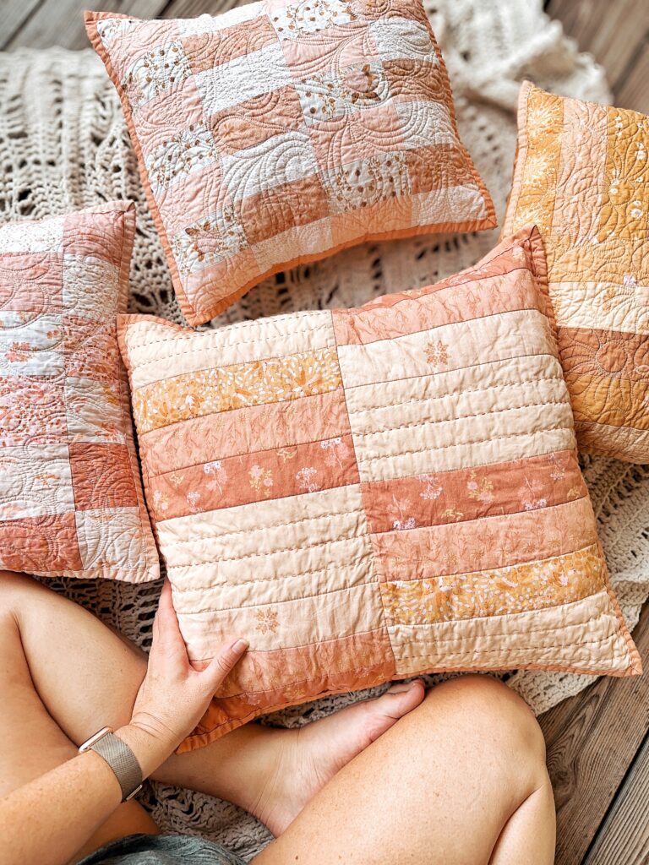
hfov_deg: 56.8
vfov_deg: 71.6
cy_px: 432
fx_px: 600
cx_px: 324
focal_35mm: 24
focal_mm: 6.86
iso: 80
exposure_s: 1/338
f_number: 1.78
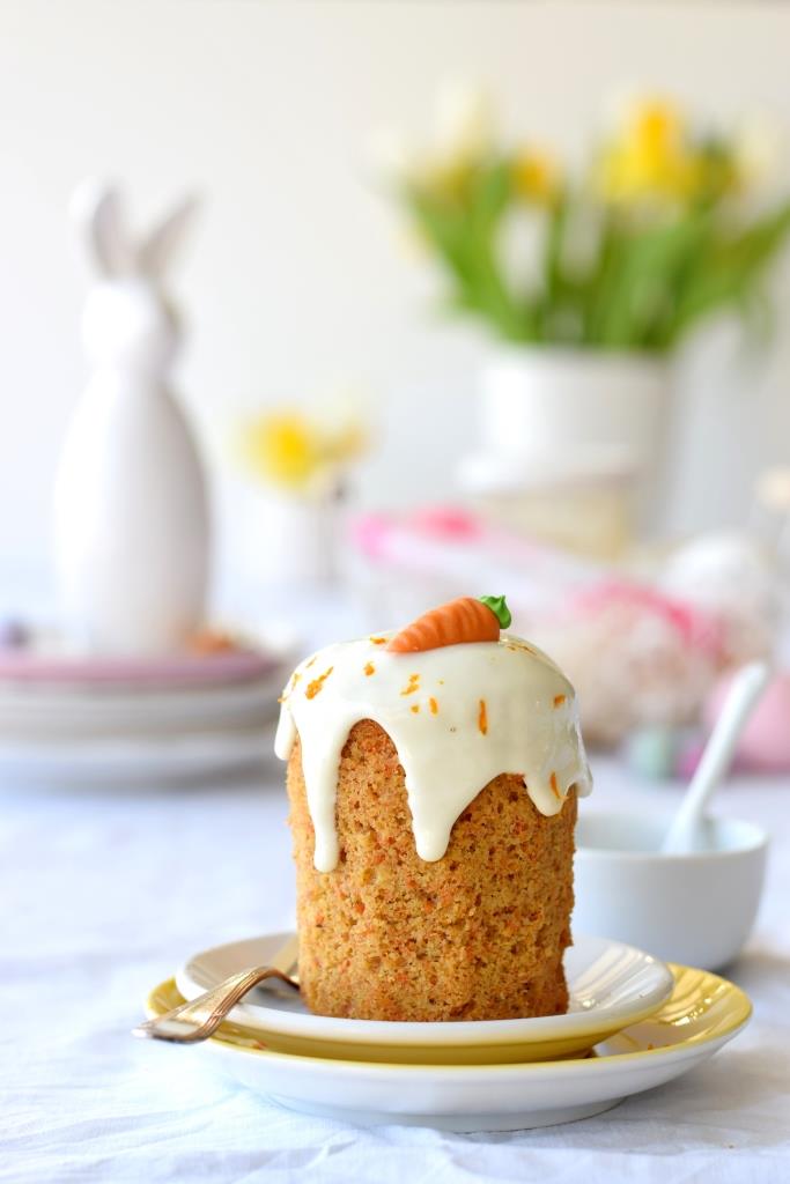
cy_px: 592
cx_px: 395
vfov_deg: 27.0
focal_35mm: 75
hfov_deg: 18.2
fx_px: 2468
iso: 160
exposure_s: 1/100
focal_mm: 50
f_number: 3.5
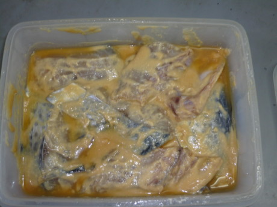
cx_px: 138
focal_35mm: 40
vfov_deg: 36.0
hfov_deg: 46.8
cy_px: 104
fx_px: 320
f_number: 3.3
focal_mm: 6.6
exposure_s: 1/30
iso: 100
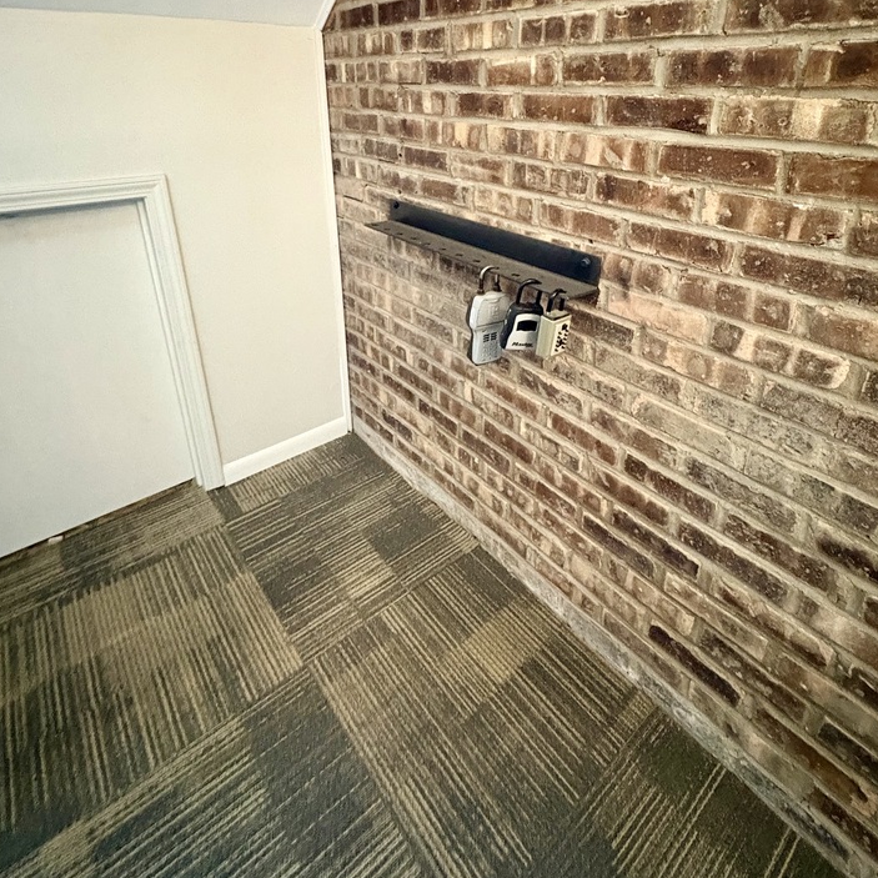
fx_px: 545
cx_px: 460
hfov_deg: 77.6
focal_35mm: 19
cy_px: 289
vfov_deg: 75.1
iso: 800
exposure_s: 1/30
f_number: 2.2
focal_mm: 2.22
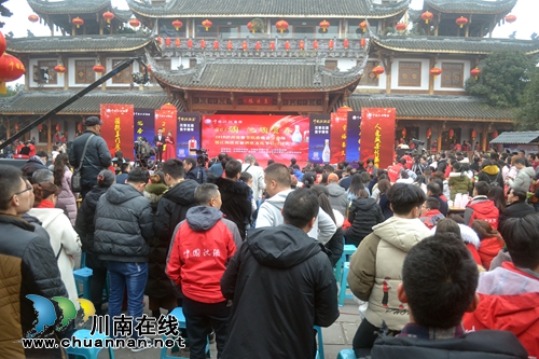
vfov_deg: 47.9
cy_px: 180
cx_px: 270
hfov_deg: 67.4
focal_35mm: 27
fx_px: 404
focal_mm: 18
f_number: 4
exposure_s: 1/250
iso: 800
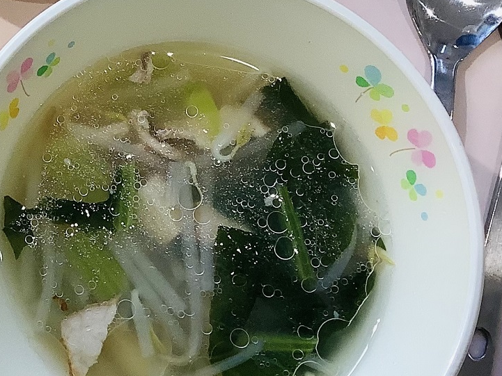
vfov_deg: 16.7
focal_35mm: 86
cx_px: -68
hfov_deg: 21.4
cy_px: -15
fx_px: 1247
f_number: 2.4
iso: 50
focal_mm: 3.3
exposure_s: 1/100
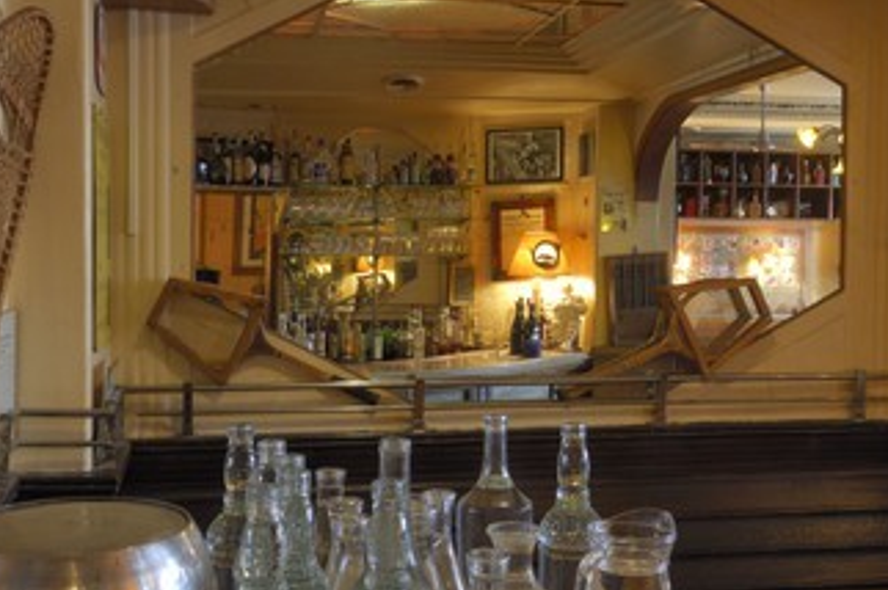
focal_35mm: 47
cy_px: 292
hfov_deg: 41.9
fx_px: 1158
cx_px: 432
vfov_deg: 28.6
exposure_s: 25
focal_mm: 24
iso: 100
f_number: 20
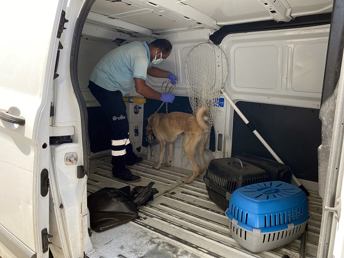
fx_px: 258
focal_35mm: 26
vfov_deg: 53.1
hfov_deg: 67.3
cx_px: 172
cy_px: 129
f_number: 1.8
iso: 32
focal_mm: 4.25
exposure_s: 1/219
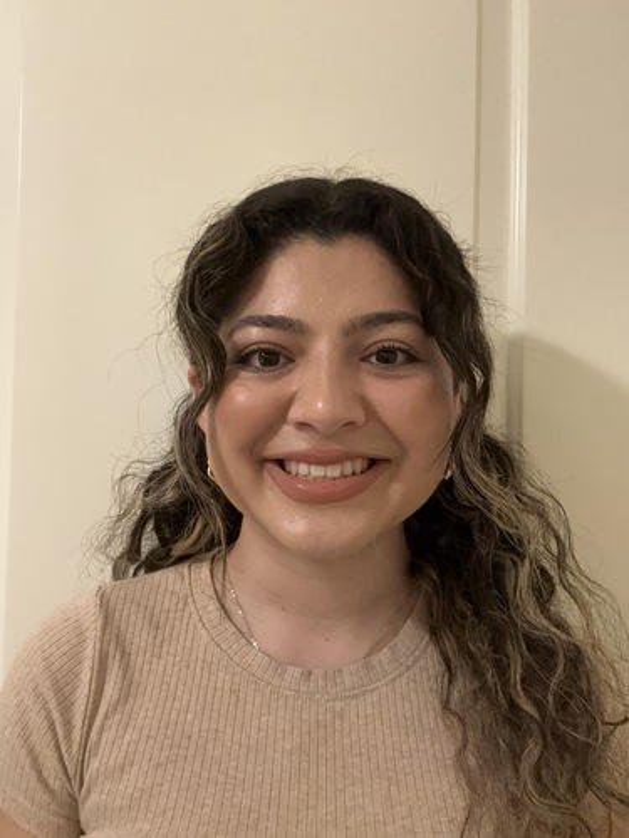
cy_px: 419
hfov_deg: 46.8
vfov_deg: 60.0
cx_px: 314
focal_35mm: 30
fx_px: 727
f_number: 1.9
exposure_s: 1/30
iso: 500
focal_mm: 2.69
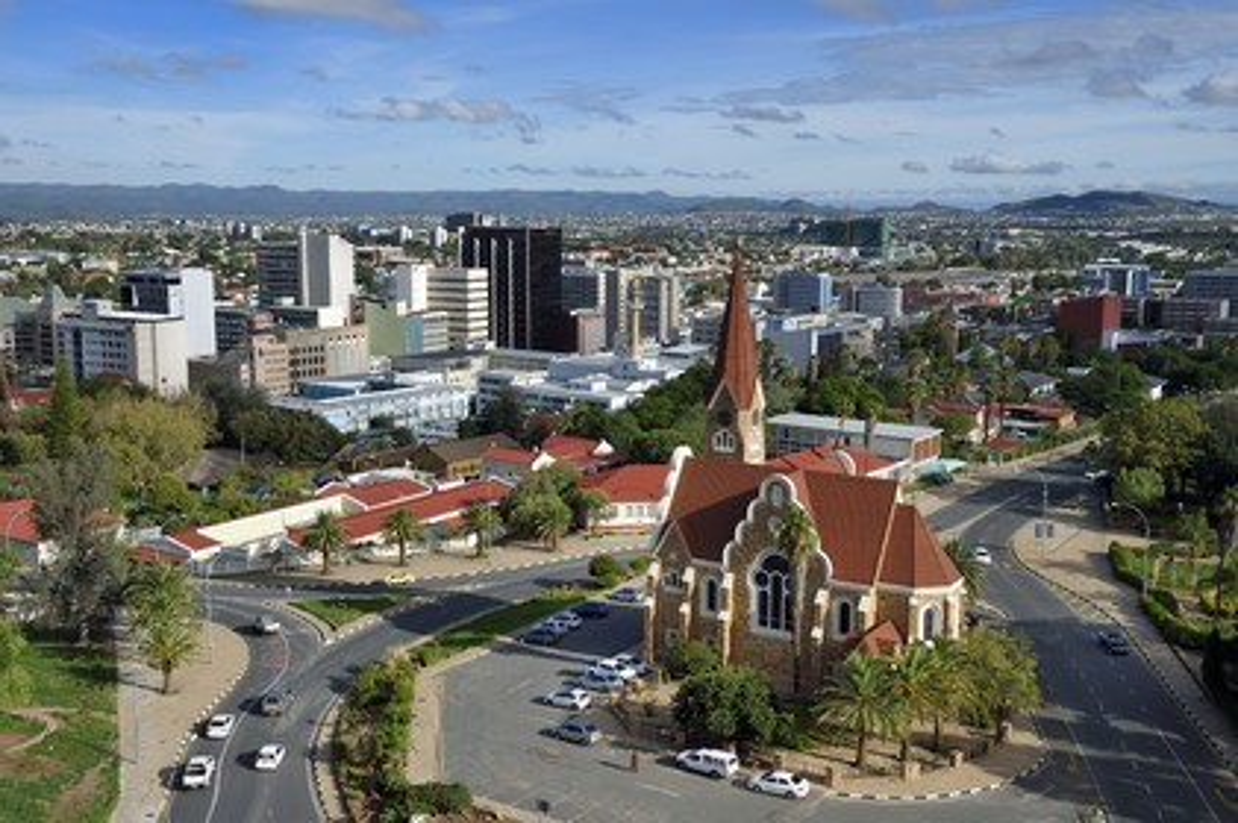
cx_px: 619
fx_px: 1374
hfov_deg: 48.5
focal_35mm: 40
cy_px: 412
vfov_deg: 33.3
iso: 200
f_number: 14
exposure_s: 1/320
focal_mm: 40
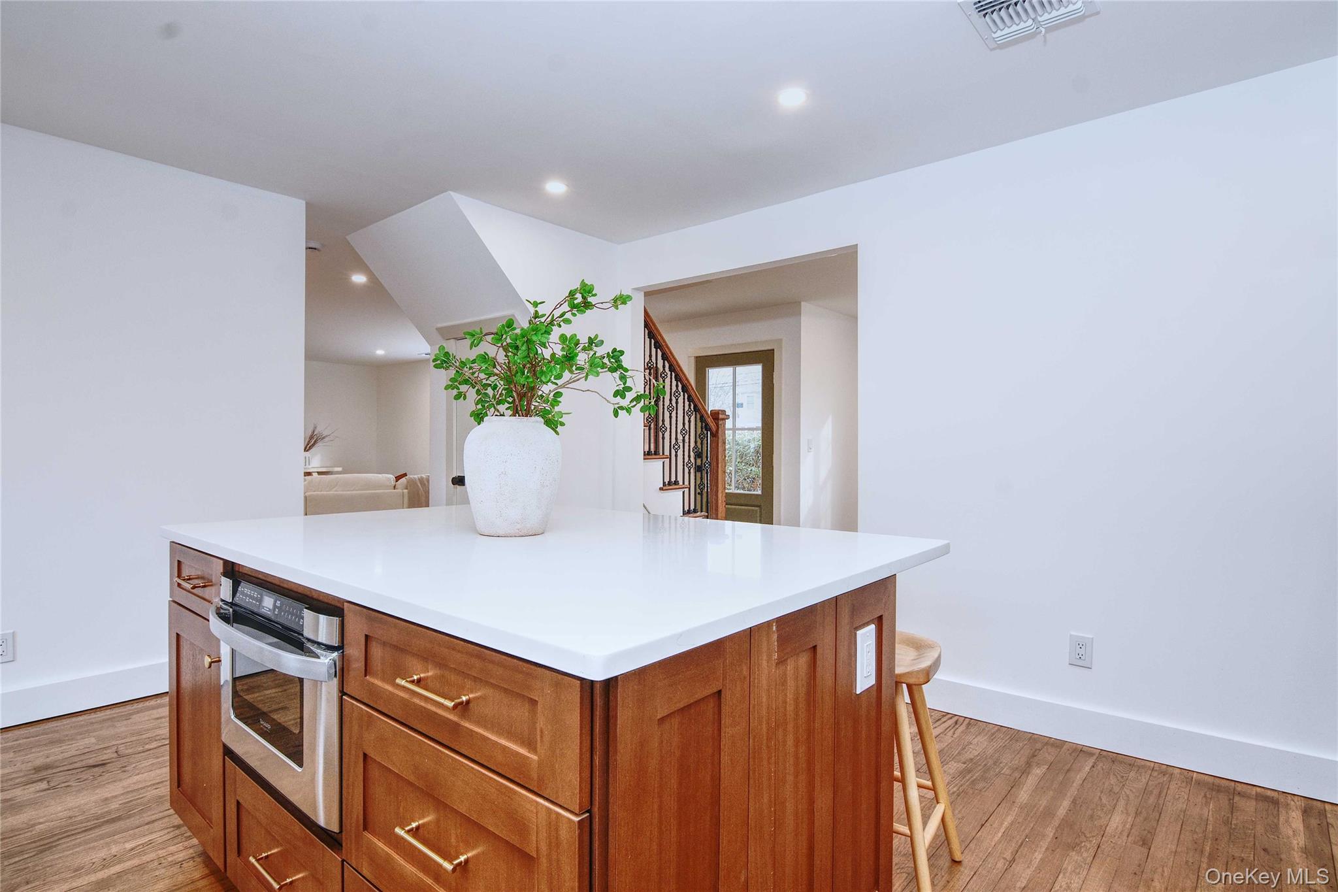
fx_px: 669
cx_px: 669
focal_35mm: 18
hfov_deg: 90.0
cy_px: 446
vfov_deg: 67.4
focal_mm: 12
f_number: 9
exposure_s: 1/25
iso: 320
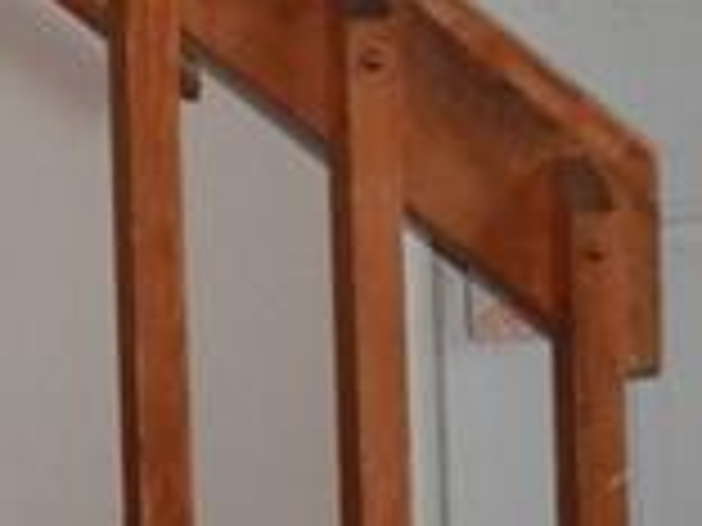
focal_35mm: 243
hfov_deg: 7.7
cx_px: -792
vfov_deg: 6.1
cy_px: -223
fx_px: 4928
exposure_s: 1/40
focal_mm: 6.6
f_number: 3.6
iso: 125
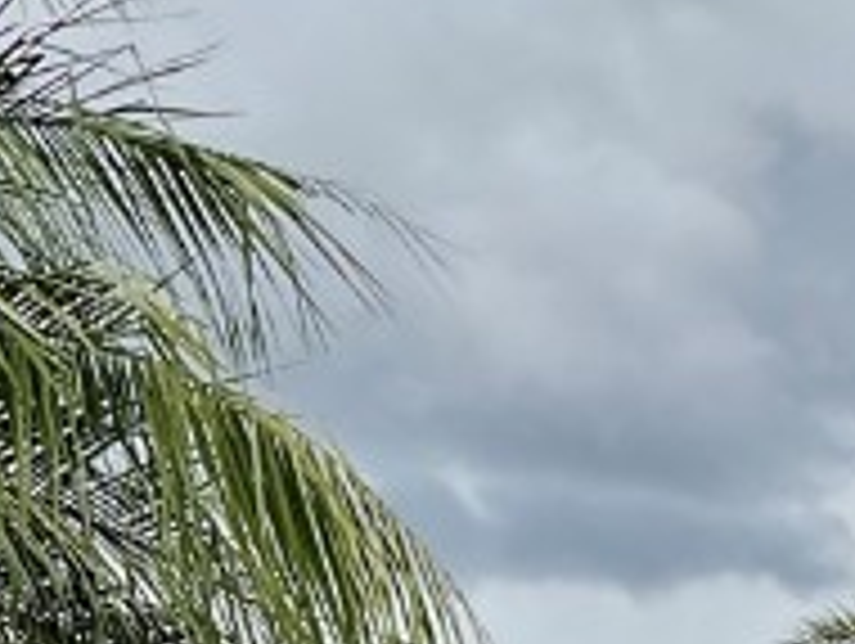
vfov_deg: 9.4
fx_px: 3858
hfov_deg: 12.4
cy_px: 734
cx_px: -122
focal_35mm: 156
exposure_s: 1/2801
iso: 16
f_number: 1.8
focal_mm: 3
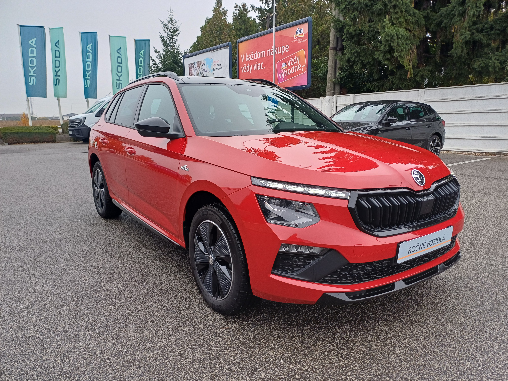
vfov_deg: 54.9
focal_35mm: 25
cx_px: 254
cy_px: 190
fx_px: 367
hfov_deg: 69.4
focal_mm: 4.65
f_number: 1.8
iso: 50
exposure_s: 1/201
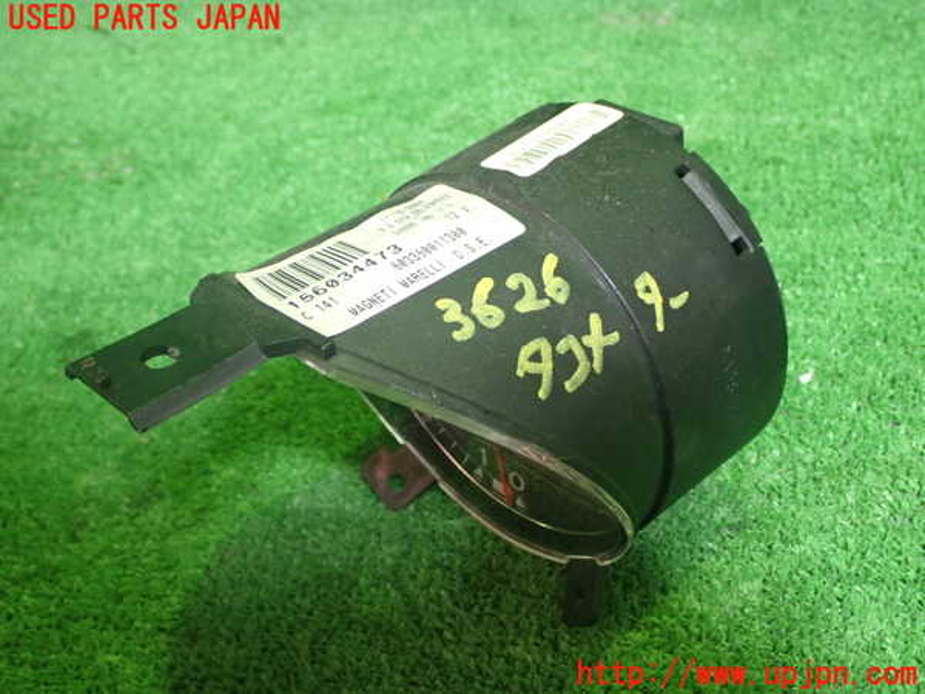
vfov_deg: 29.1
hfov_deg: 38.2
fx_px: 1336
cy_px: 347
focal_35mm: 50
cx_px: 462
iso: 800
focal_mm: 9.01
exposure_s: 1/40
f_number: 3.2
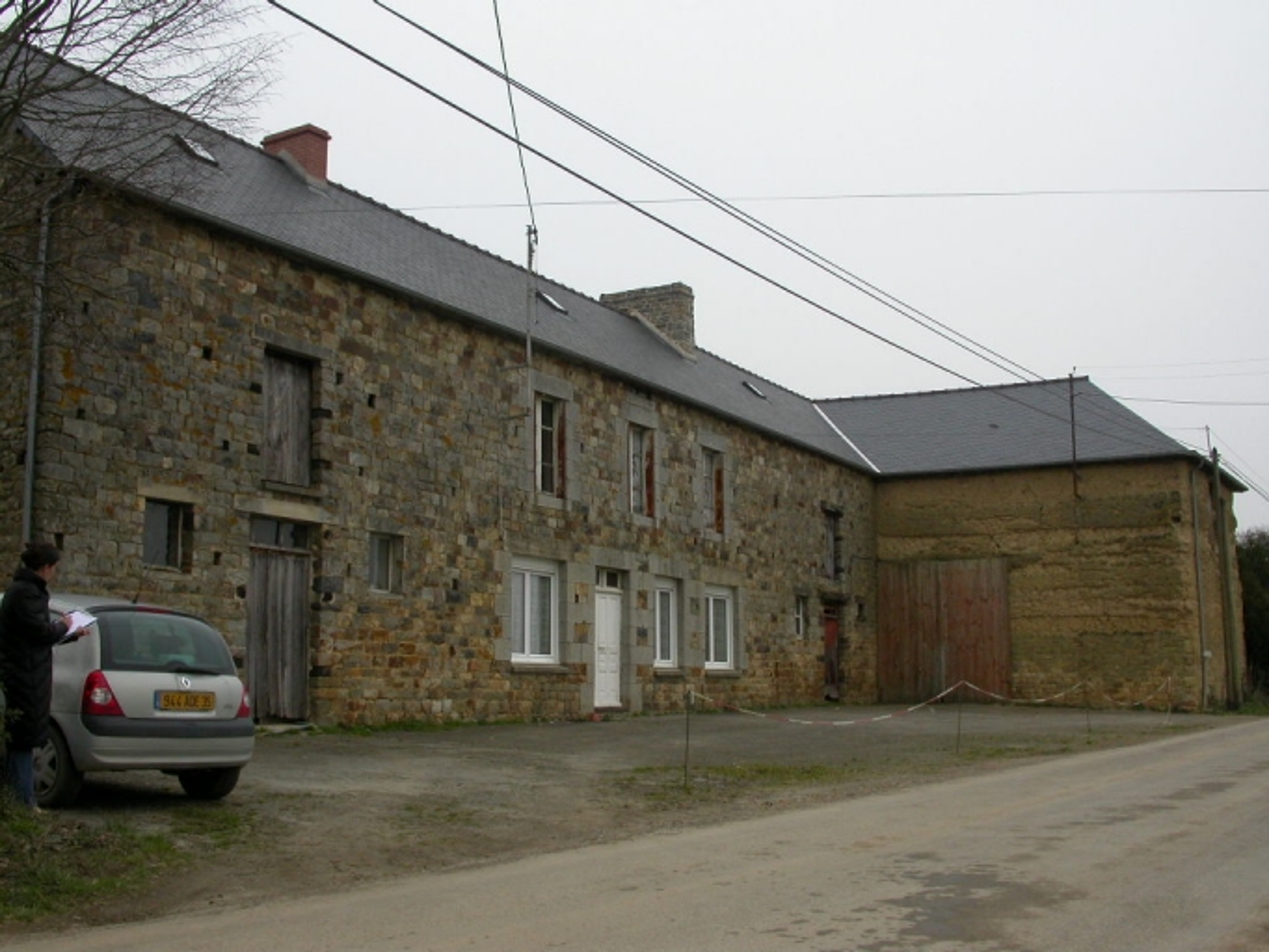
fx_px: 1394
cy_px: 476
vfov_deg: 37.7
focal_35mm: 38
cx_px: 634
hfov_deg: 49.0
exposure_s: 1/255
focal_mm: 7.85
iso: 100
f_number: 6
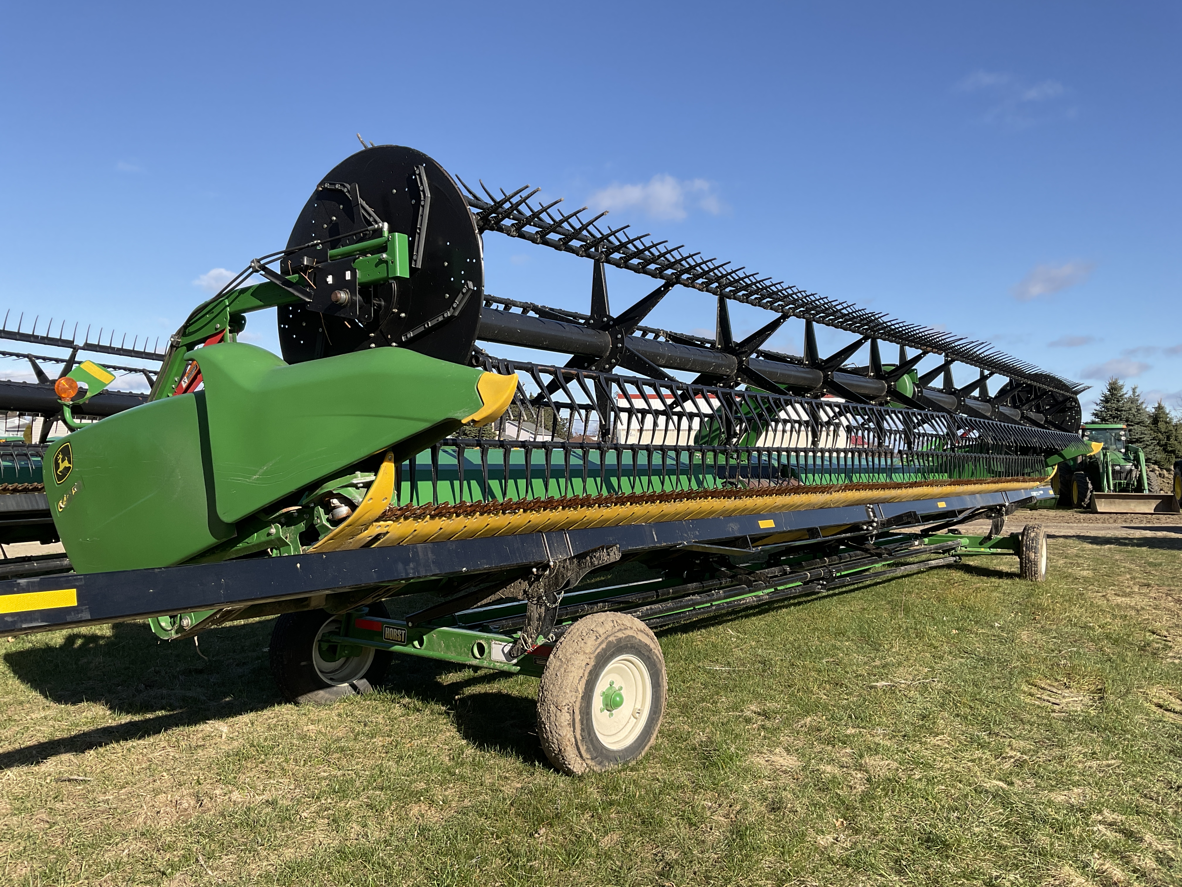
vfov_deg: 48.2
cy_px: 444
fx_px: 990
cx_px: 591
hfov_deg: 61.7
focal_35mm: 29
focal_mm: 3
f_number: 1.8
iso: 16
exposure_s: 1/1534
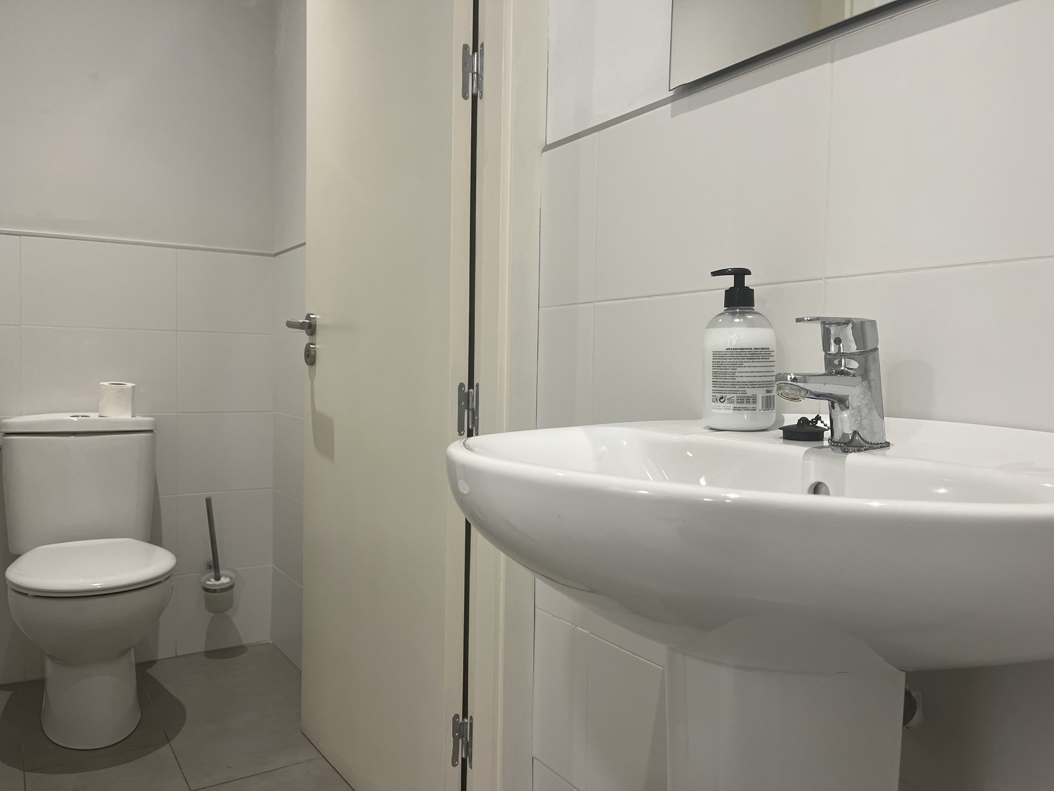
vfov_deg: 53.1
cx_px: 527
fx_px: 792
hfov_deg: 67.3
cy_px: 396
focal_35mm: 26
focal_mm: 5.1
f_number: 1.6
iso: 100
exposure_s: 1/100
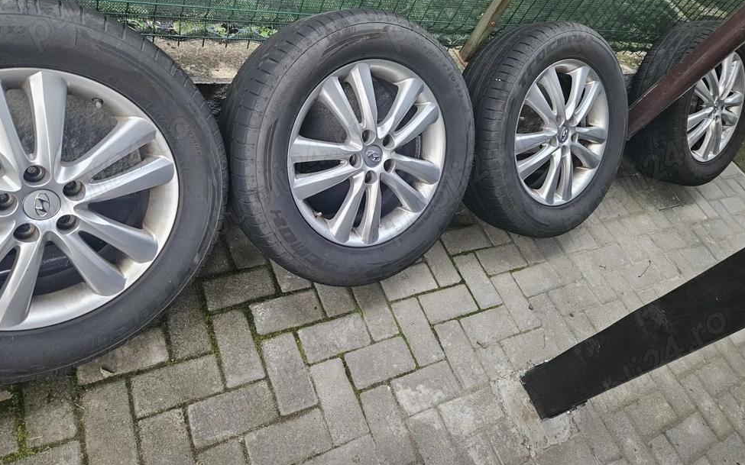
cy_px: 191
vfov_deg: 49.0
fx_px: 508
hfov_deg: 72.6
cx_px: 376
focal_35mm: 25
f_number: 1.8
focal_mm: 5.4
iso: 640
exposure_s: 1/100
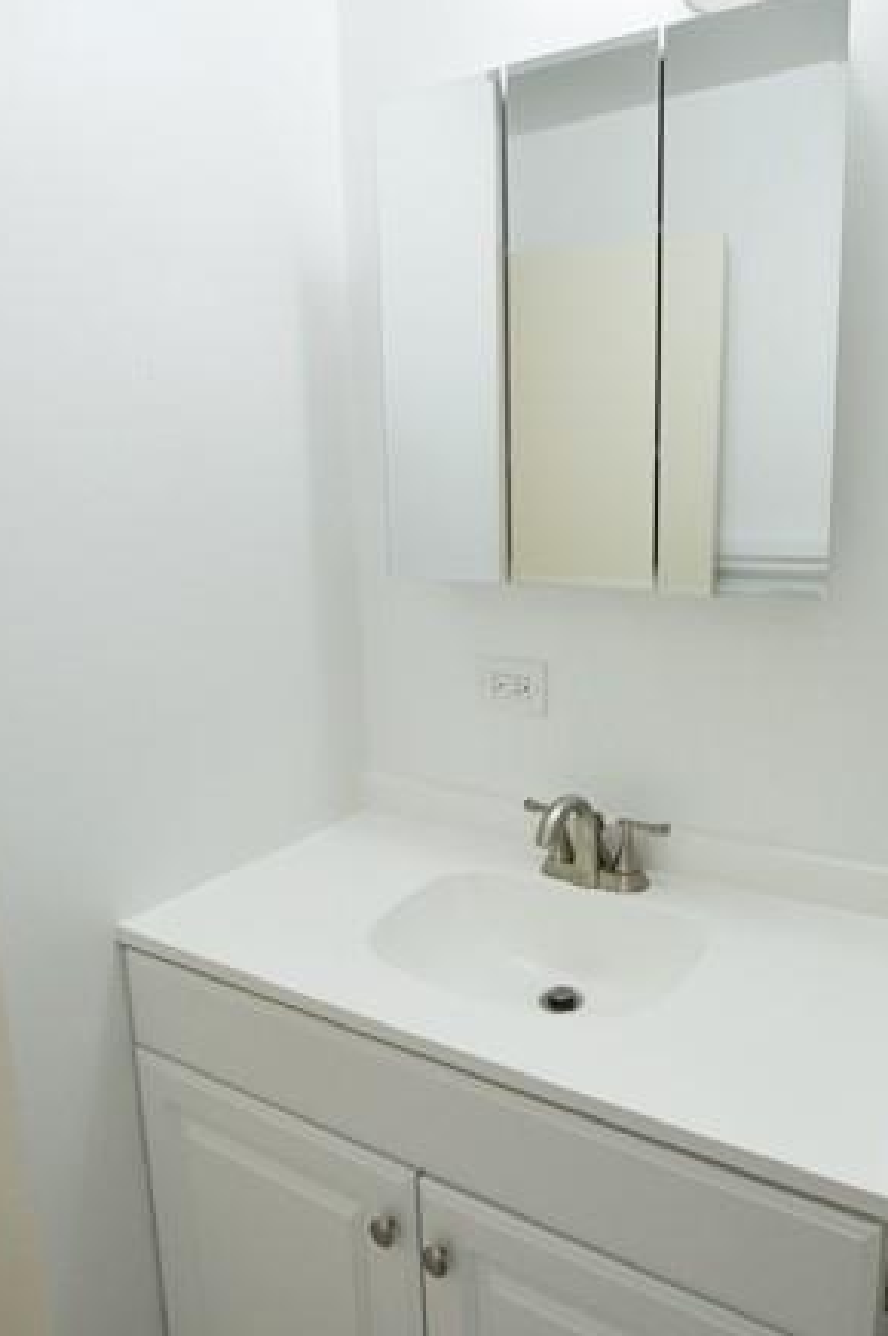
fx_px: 815
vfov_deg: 78.5
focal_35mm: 22
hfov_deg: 56.0
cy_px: 625
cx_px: 588
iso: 400
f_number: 5
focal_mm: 10
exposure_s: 1/100
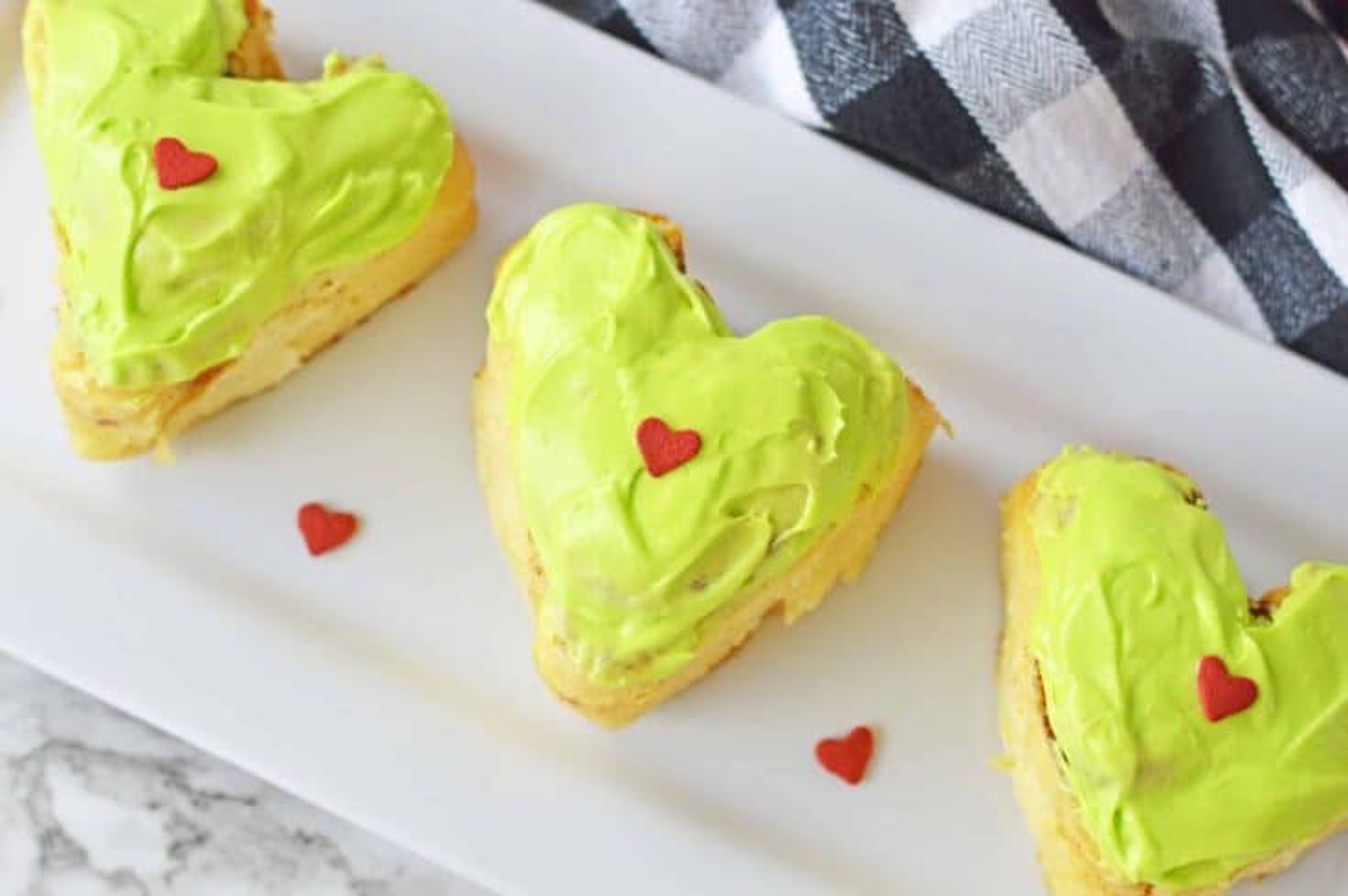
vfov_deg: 18.2
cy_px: 448
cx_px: 674
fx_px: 2806
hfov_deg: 27.0
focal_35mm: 75
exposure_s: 1/100
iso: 200
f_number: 3.5
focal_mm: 50
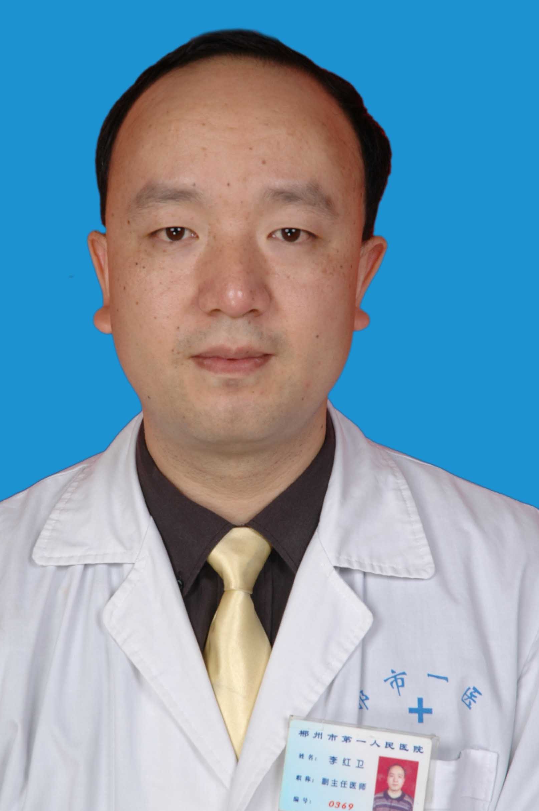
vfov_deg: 15.8
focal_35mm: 130
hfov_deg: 10.5
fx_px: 2926
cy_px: 423
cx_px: 240
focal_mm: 70
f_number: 13
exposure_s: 1/125
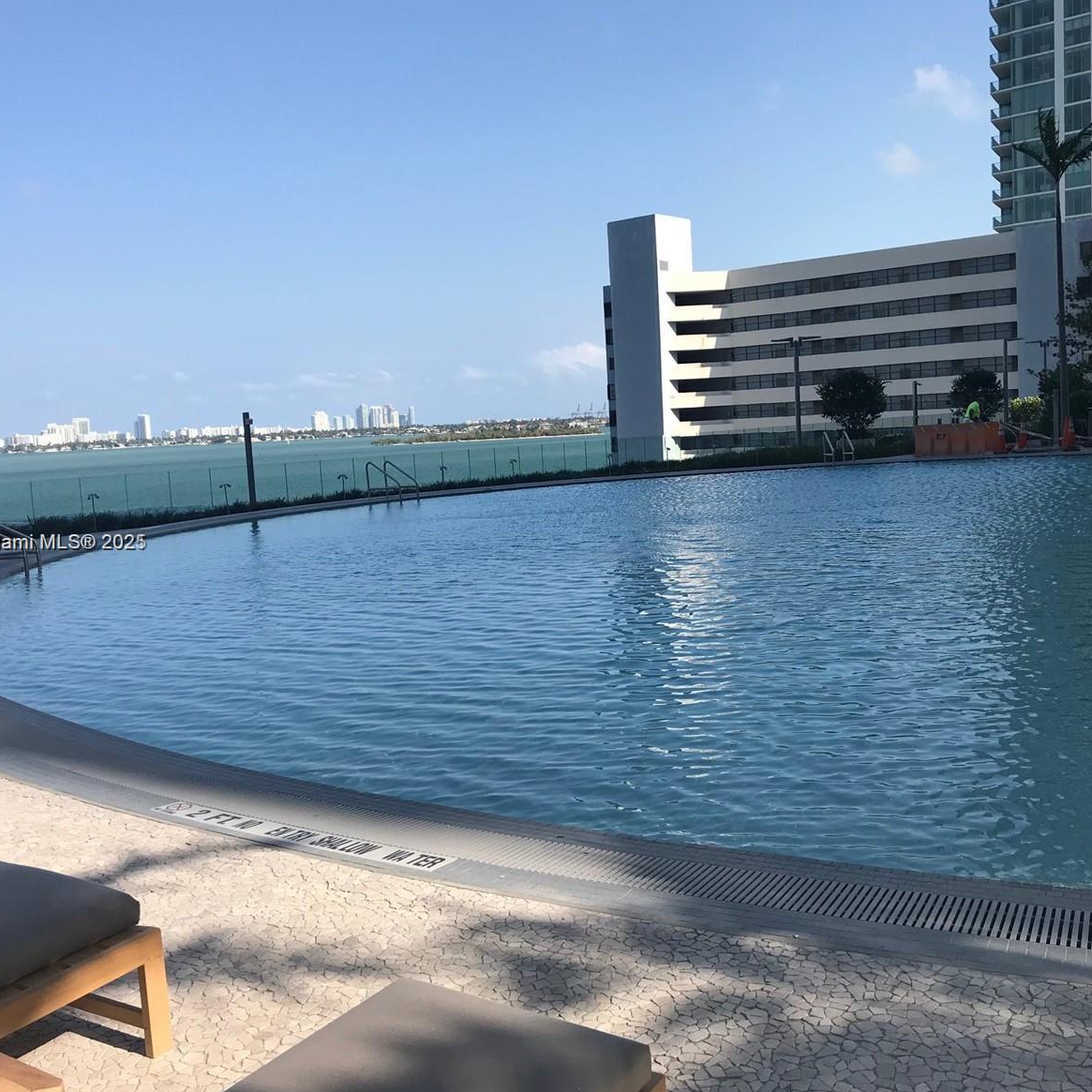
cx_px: 596
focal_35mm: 34
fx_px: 1213
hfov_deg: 48.4
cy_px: 544
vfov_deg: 48.5
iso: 20
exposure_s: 1/2037
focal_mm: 3.99
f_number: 1.8
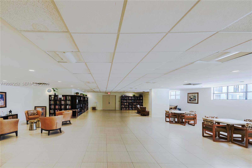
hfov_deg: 96.7
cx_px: 126
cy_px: 84
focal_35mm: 16
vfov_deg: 73.7
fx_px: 112
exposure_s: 1/800
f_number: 5
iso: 640
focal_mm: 16
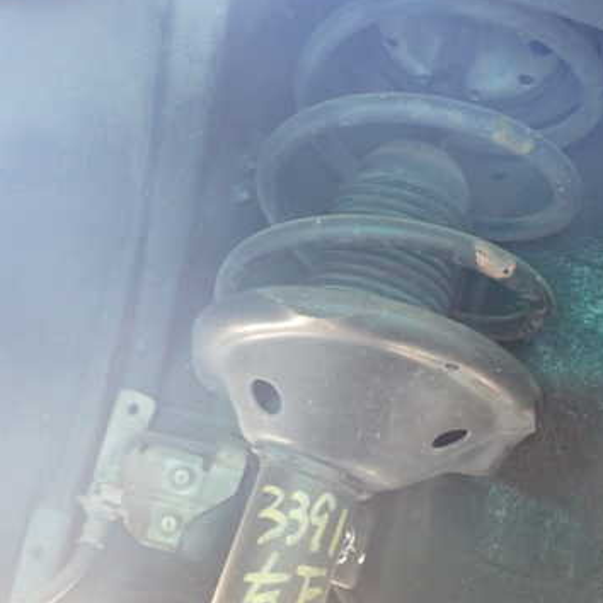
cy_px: 334
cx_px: 346
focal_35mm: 45
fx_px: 887
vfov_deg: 37.5
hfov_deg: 37.5
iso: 640
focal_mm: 5.4
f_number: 2.3
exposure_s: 1/30
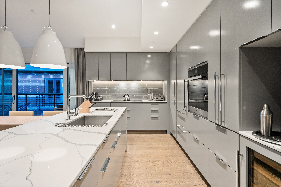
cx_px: 140
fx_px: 144
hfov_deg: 88.4
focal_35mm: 18
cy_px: 94
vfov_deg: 65.9
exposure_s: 1/4
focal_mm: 18.5
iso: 400
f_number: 7.1
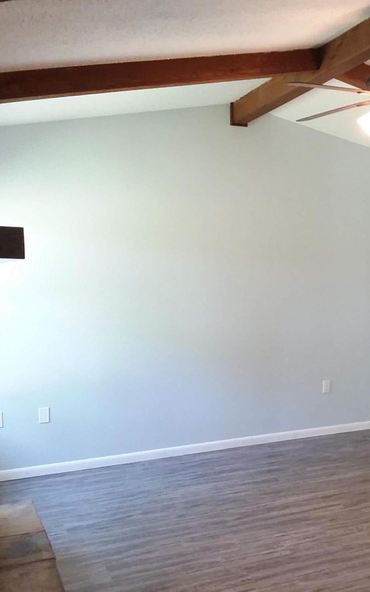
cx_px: 297
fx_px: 629
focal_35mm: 39
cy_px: 302
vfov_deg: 50.4
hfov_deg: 31.9
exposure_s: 1/30
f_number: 1.9
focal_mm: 2.91
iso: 200
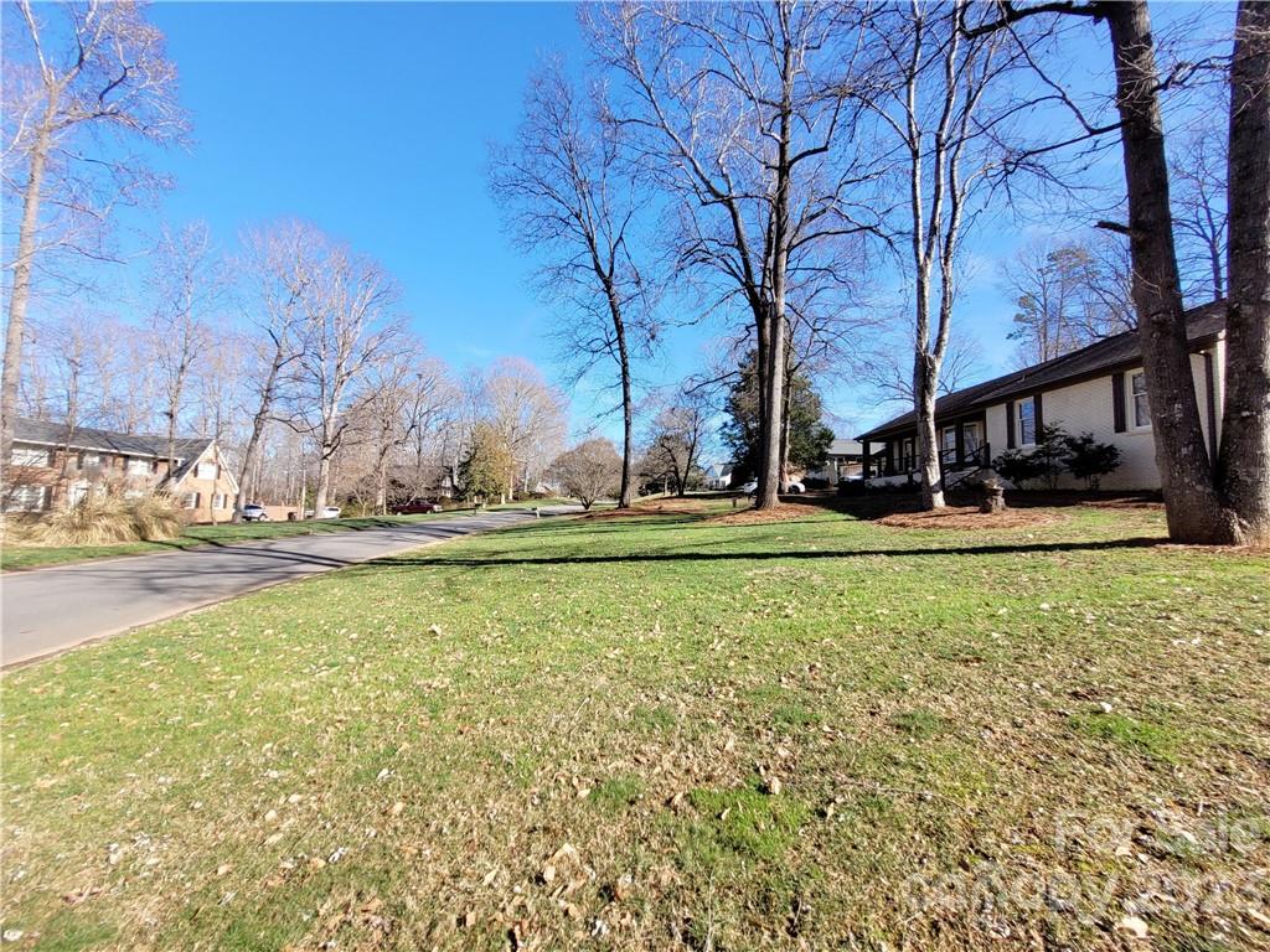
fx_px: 477
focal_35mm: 13
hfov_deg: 106.2
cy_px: 476
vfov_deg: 89.9
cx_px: 635
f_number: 2.2
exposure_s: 1/769
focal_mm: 1.74
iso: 40
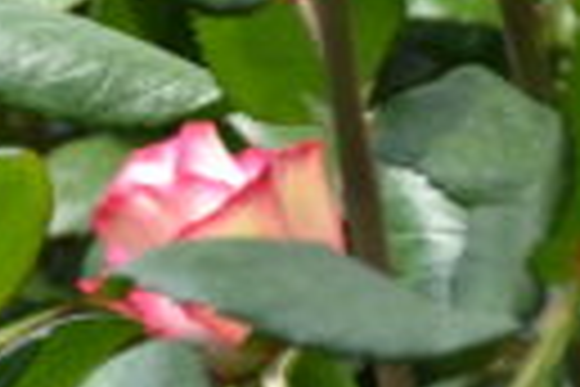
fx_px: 7684
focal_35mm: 477
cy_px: -7
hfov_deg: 4.1
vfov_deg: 2.9
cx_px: -1583
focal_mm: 40
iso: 100
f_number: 6.3
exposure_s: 1/160
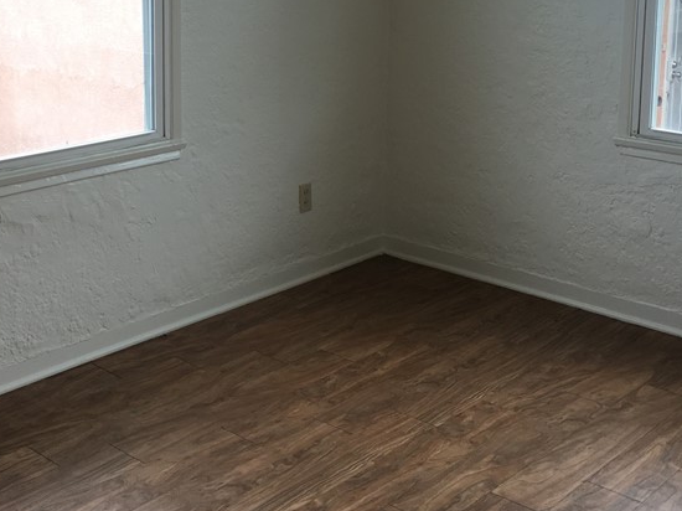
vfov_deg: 26.4
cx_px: 279
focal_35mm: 54
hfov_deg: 35.5
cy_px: 84
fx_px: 1063
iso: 32
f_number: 2.2
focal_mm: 4.15
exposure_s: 1/60
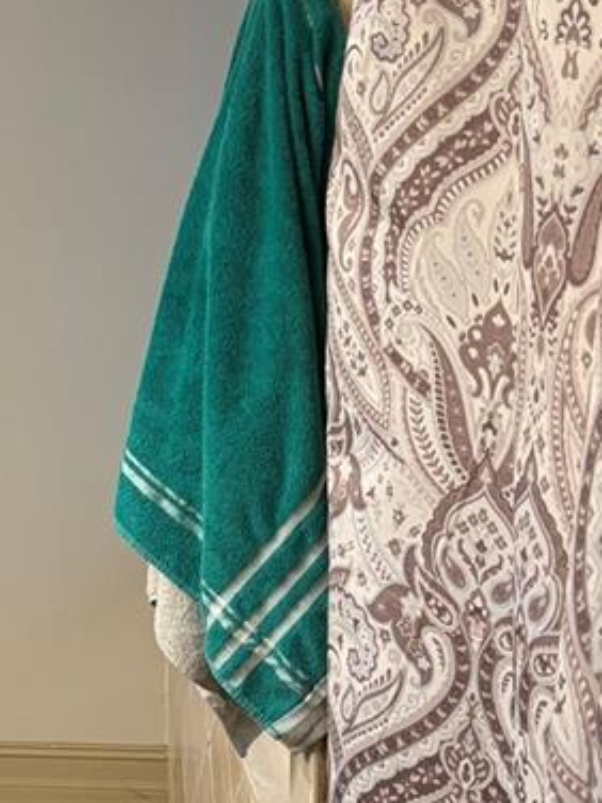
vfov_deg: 23.5
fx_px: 1925
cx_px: -98
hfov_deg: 17.1
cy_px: 314
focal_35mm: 83
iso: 200
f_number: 1.6
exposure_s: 1/60
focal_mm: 5.96
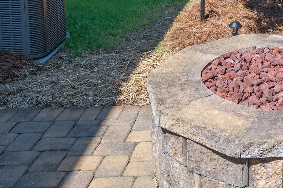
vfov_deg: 23.9
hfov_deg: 31.0
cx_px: 323
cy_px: 55
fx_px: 441
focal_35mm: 56
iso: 100
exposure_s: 1/320
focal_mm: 24.5
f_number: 6.3
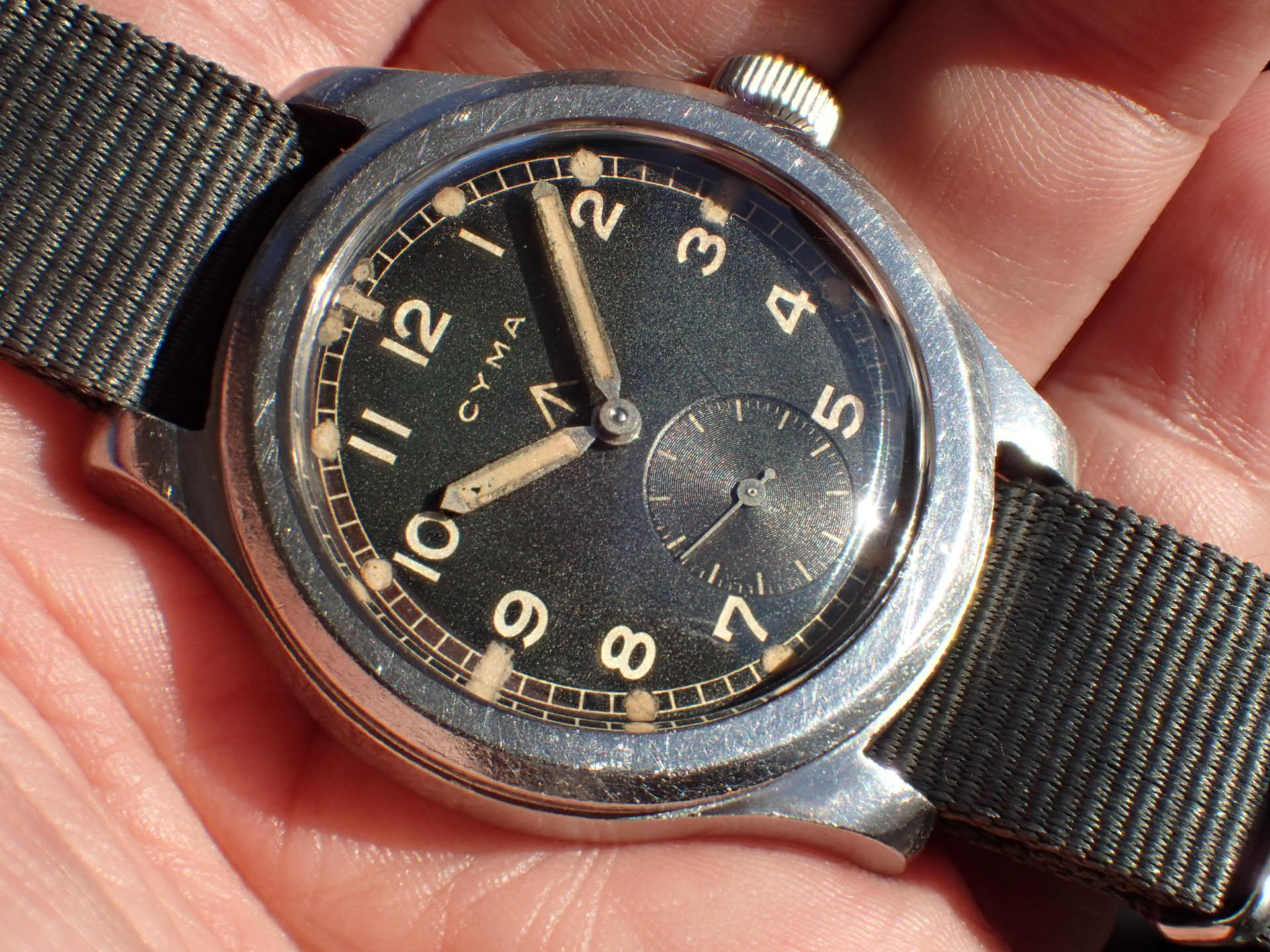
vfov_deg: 19.9
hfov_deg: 26.3
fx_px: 2715
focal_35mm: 74
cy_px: 476
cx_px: 635
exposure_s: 1/400
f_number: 5.6
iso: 100
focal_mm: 13.47
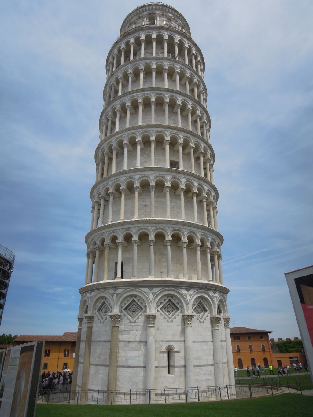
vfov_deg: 71.6
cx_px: 156
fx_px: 289
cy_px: 208
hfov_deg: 56.8
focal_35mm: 24
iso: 160
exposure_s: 1/1250
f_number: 5
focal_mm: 4.3
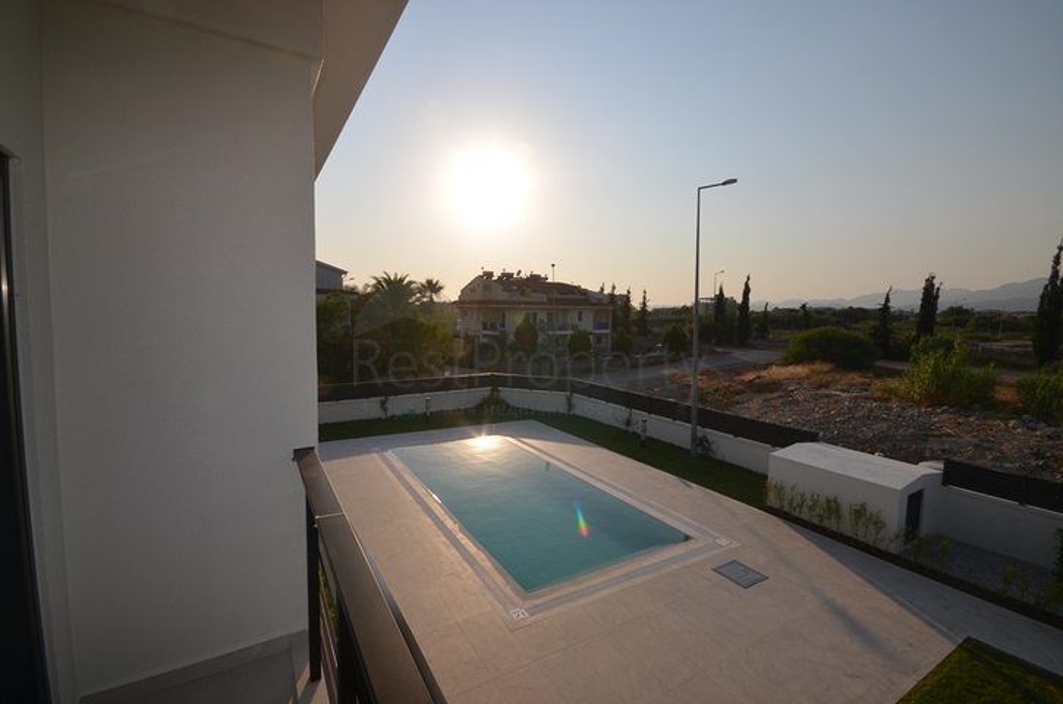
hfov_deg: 100.5
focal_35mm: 15
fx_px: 442
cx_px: 532
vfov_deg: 77.1
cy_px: 352
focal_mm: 10
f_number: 14
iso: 100
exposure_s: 1/200
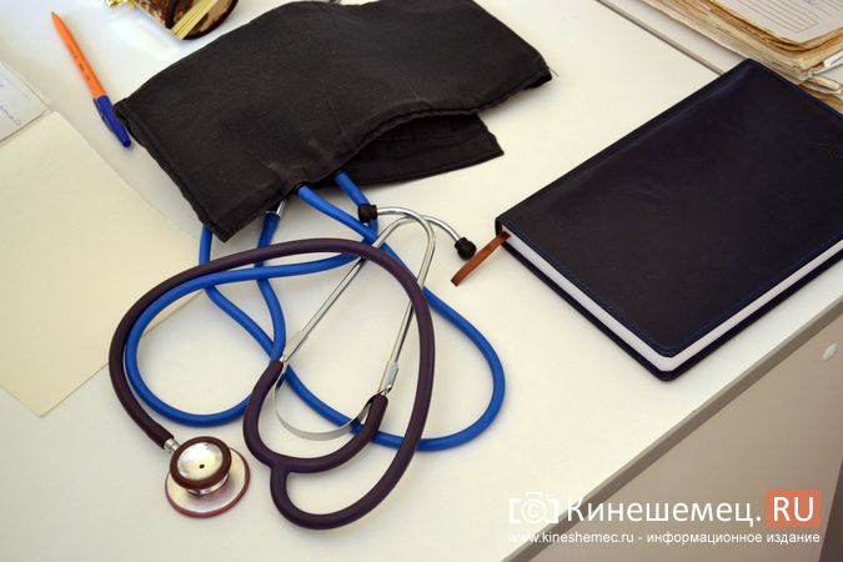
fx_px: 1335
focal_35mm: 57
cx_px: 422
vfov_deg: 23.8
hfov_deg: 35.1
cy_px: 281
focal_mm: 38
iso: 400
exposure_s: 1/50
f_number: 5
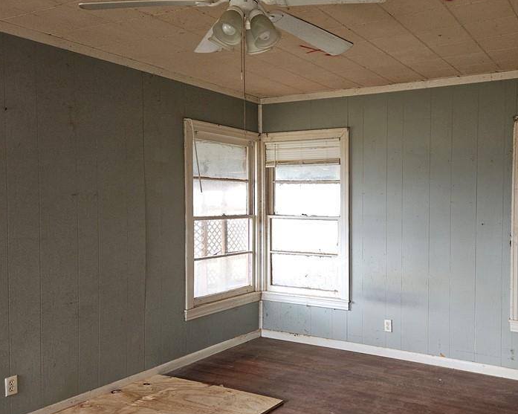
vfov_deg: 44.5
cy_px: 219
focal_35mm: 33
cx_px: 341
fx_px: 506
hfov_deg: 53.3
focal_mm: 5.4
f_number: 1.8
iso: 125
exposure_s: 1/40
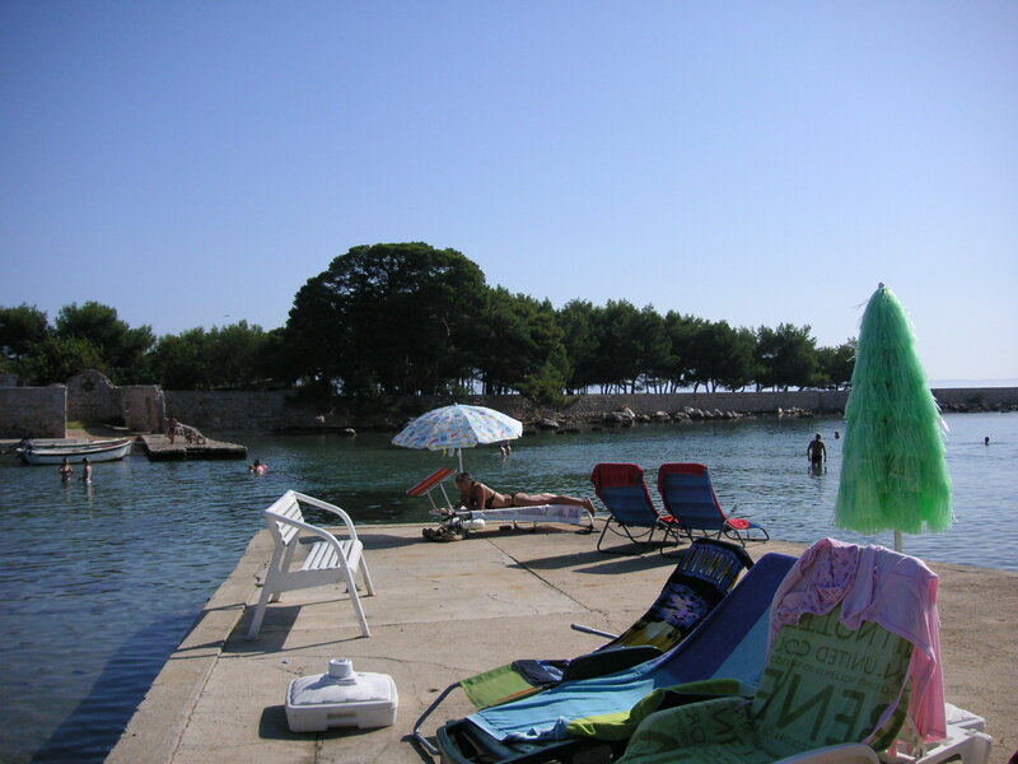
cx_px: 509
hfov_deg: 50.1
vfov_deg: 38.7
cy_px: 382
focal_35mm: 37
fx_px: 1088
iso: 50
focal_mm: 6.1
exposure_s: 1/350
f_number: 6.7
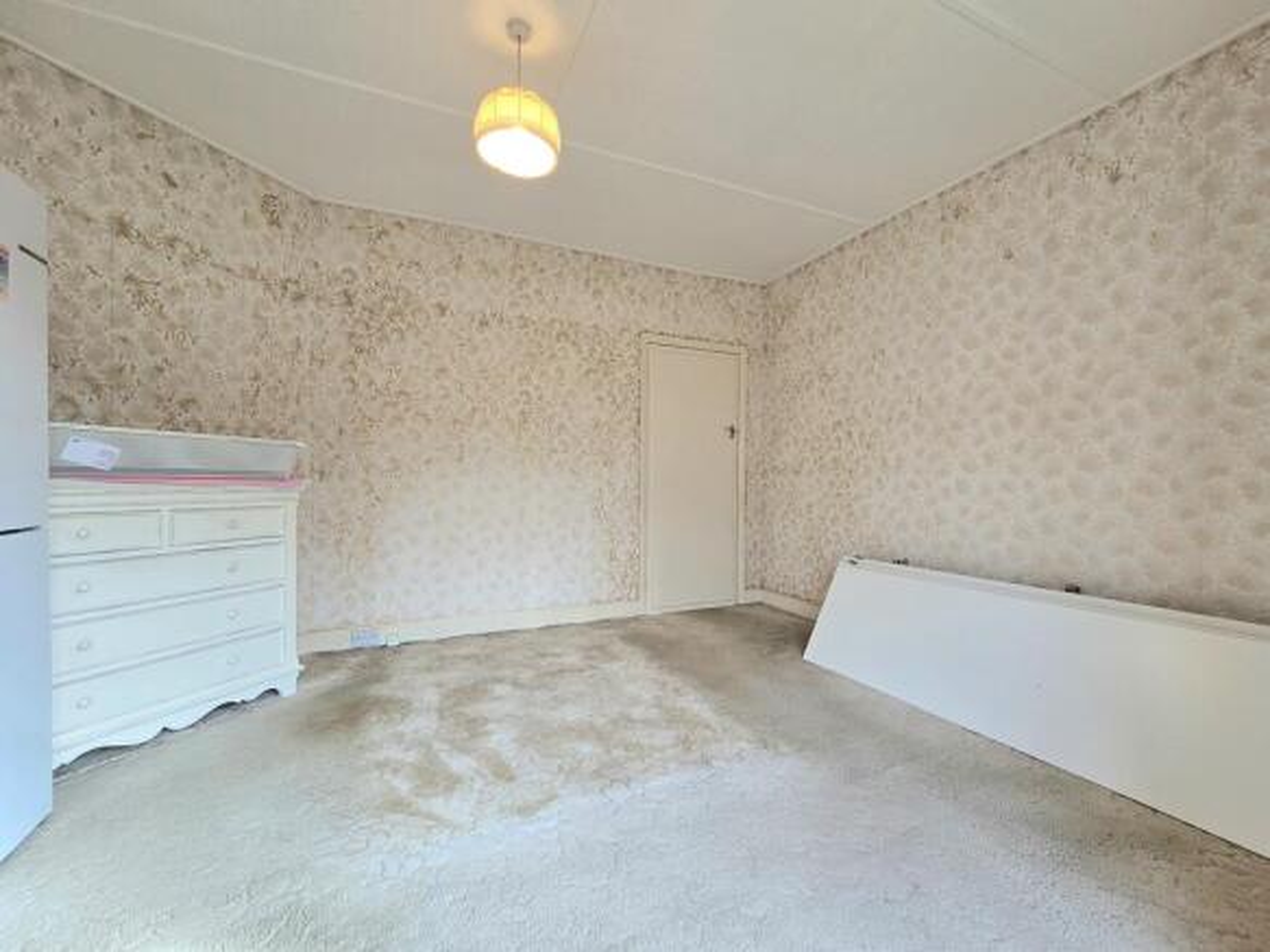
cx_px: 635
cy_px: 476
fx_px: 477
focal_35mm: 13
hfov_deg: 106.2
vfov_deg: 89.9
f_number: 2.2
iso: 64
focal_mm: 2.2
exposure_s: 1/101
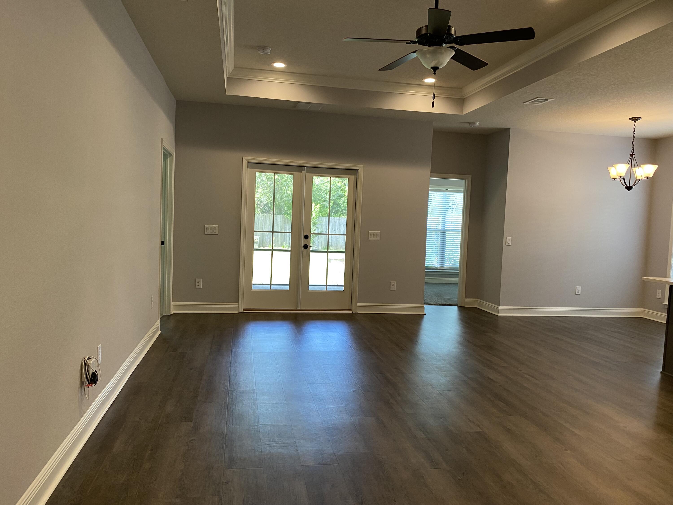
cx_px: 336
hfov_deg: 67.3
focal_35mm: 26
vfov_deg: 53.1
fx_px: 505
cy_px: 252
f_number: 1.8
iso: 100
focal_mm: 4.25
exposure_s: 1/60
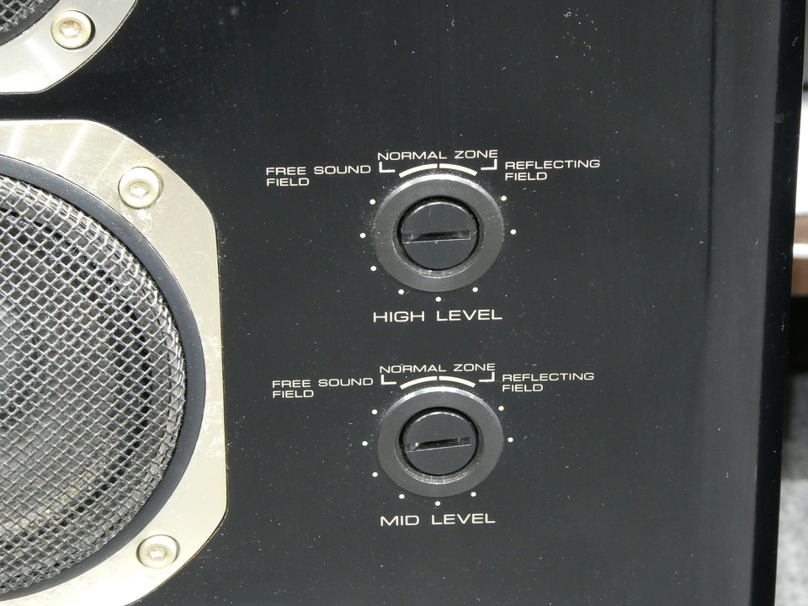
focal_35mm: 135
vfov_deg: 11.0
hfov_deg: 14.6
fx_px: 3151
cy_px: 303
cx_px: 404
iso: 400
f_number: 5.5
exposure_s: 1/1.3
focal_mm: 24.2
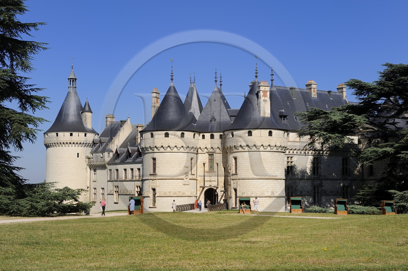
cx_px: 204
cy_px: 136
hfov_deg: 33.4
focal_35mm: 60
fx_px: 679
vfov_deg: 22.6
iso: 200
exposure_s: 1/160
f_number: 16
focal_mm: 60
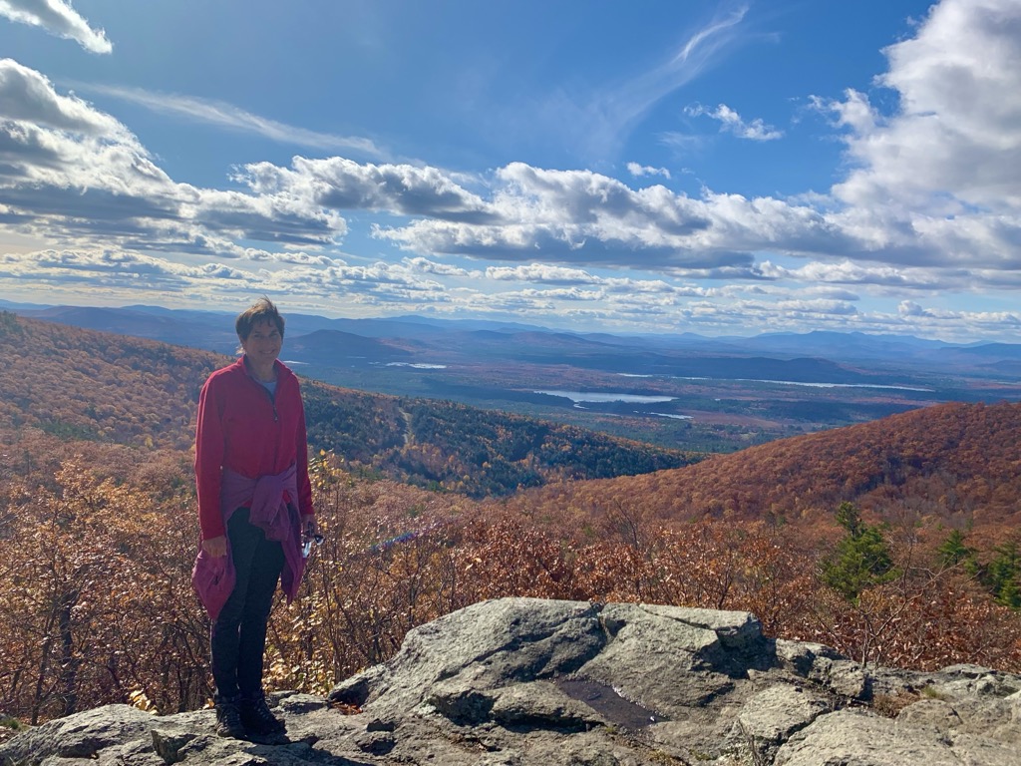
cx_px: 510
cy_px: 383
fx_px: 767
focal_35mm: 26
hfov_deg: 67.3
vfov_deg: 53.1
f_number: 1.8
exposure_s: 1/4902
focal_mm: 4.25
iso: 25
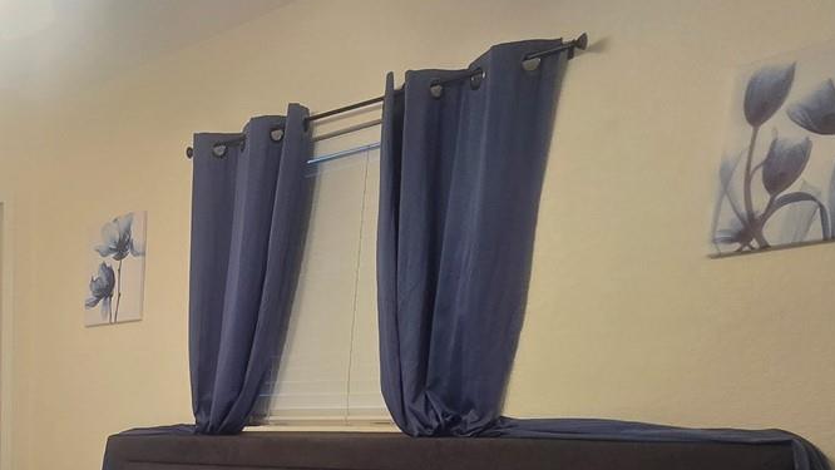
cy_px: 602
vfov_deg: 28.7
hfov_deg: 47.1
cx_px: -21
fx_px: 753
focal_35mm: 34
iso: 160
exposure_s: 1/60
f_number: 2.2
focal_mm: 2.2
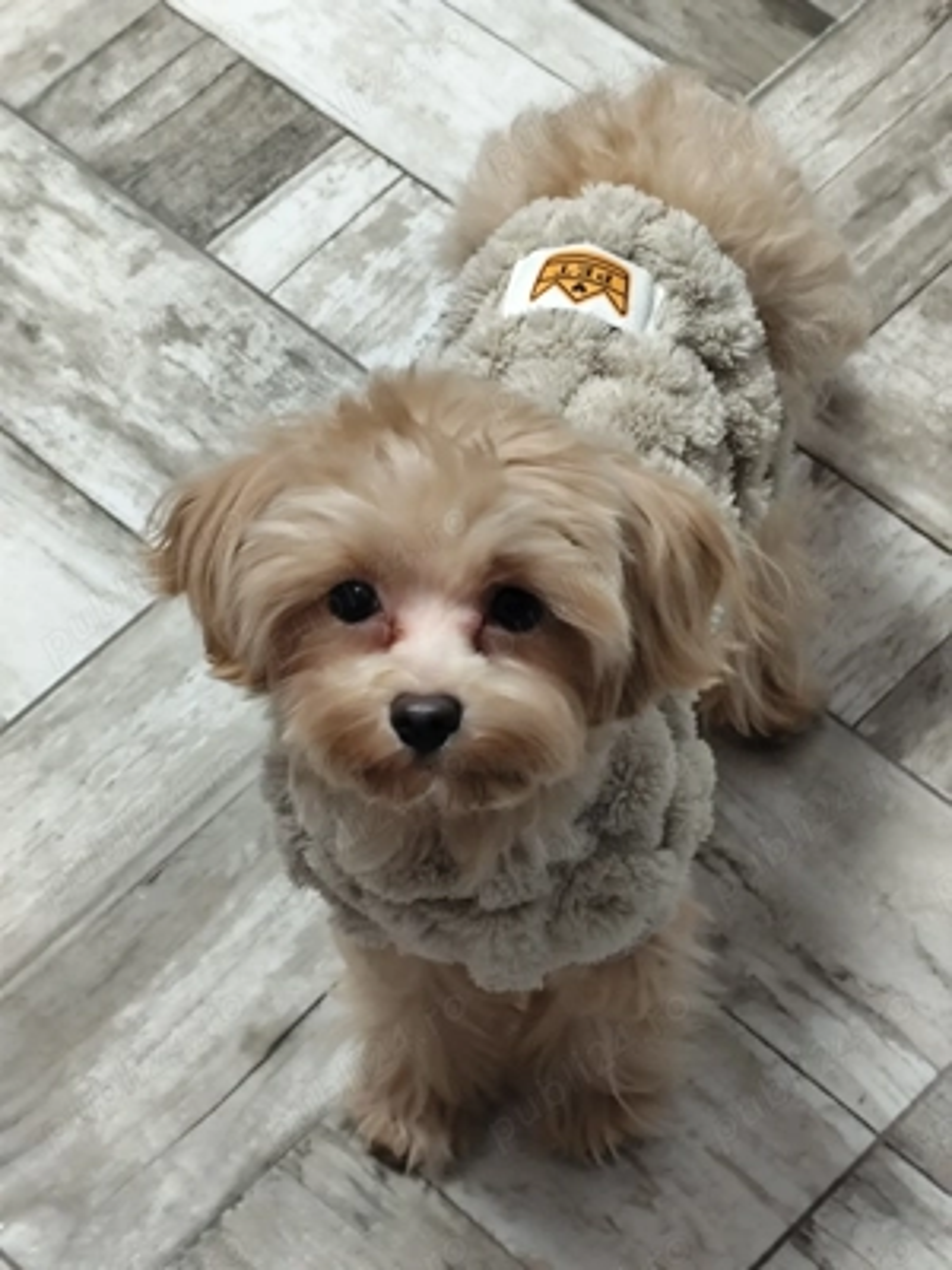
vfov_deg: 21.1
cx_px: 476
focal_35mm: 93
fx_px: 3410
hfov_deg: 15.9
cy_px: 635
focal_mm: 6.19
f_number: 1.65
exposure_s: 1/25
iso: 1250
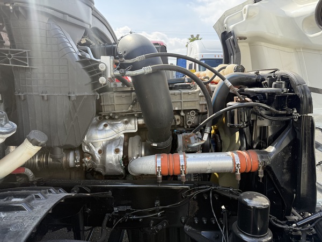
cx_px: 161
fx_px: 223
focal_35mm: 24
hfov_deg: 71.6
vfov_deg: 56.8
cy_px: 121
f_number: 1.78
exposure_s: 1/1250
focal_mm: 6.76
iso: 100
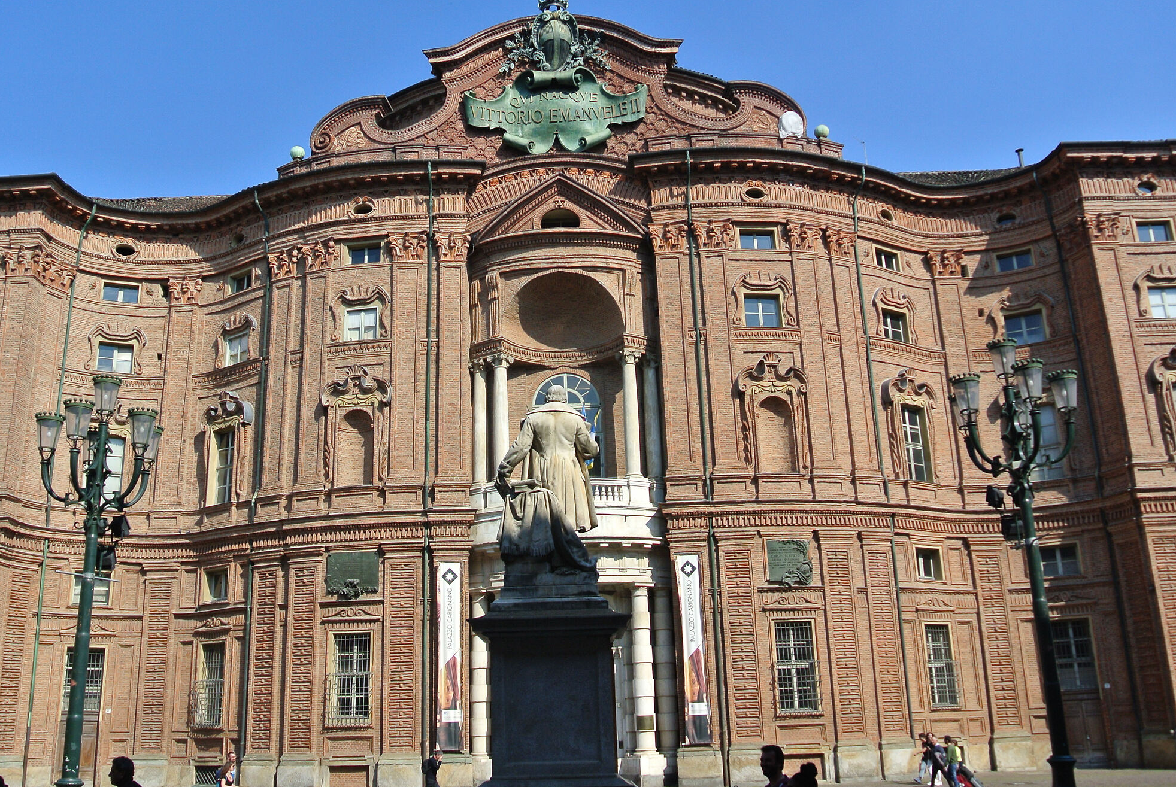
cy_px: 382
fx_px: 1079
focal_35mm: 33
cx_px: 541
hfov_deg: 57.1
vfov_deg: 40.1
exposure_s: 1/640
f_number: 4.5
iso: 100
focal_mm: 10
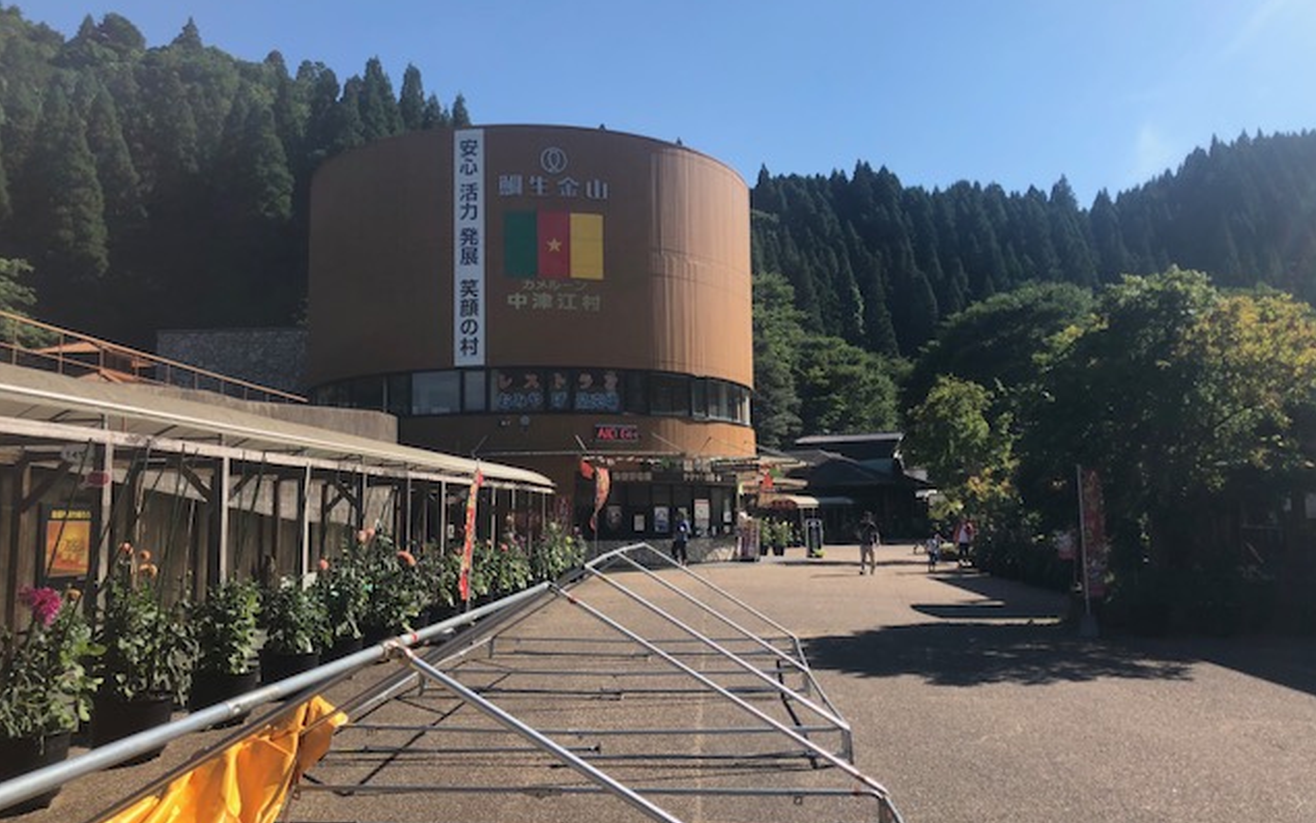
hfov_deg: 61.2
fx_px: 1112
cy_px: 402
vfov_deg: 40.6
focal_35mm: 31
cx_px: 661
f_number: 1.8
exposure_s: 1/1600
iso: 20
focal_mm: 3.99
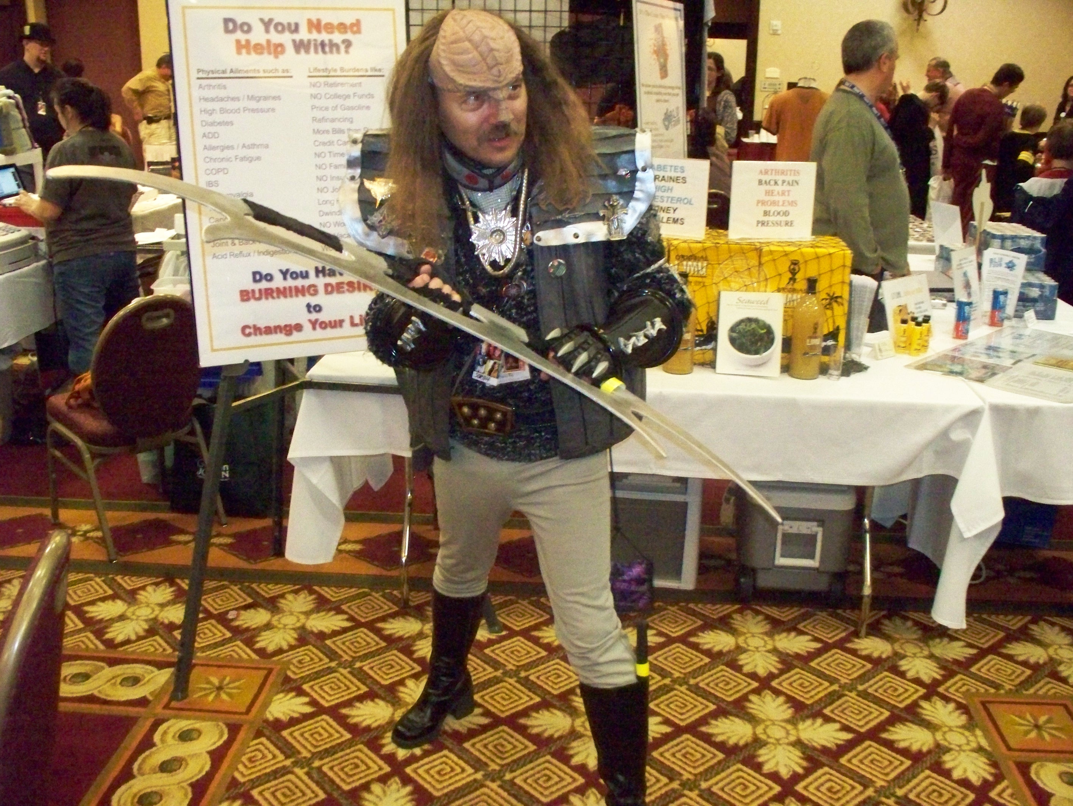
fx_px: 1117
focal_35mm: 36
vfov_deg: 39.7
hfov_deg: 51.3
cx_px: 536
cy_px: 403
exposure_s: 1/60
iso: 1600
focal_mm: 7.54
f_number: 2.8
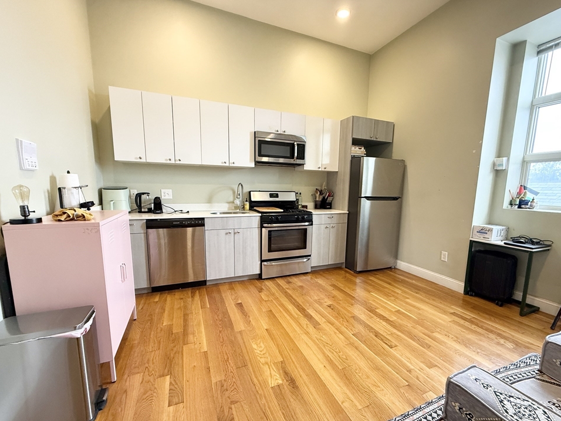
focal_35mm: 15
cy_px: 223
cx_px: 289
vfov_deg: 81.7
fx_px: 243
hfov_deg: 98.1
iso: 320
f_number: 2.2
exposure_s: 1/60
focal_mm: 2.22
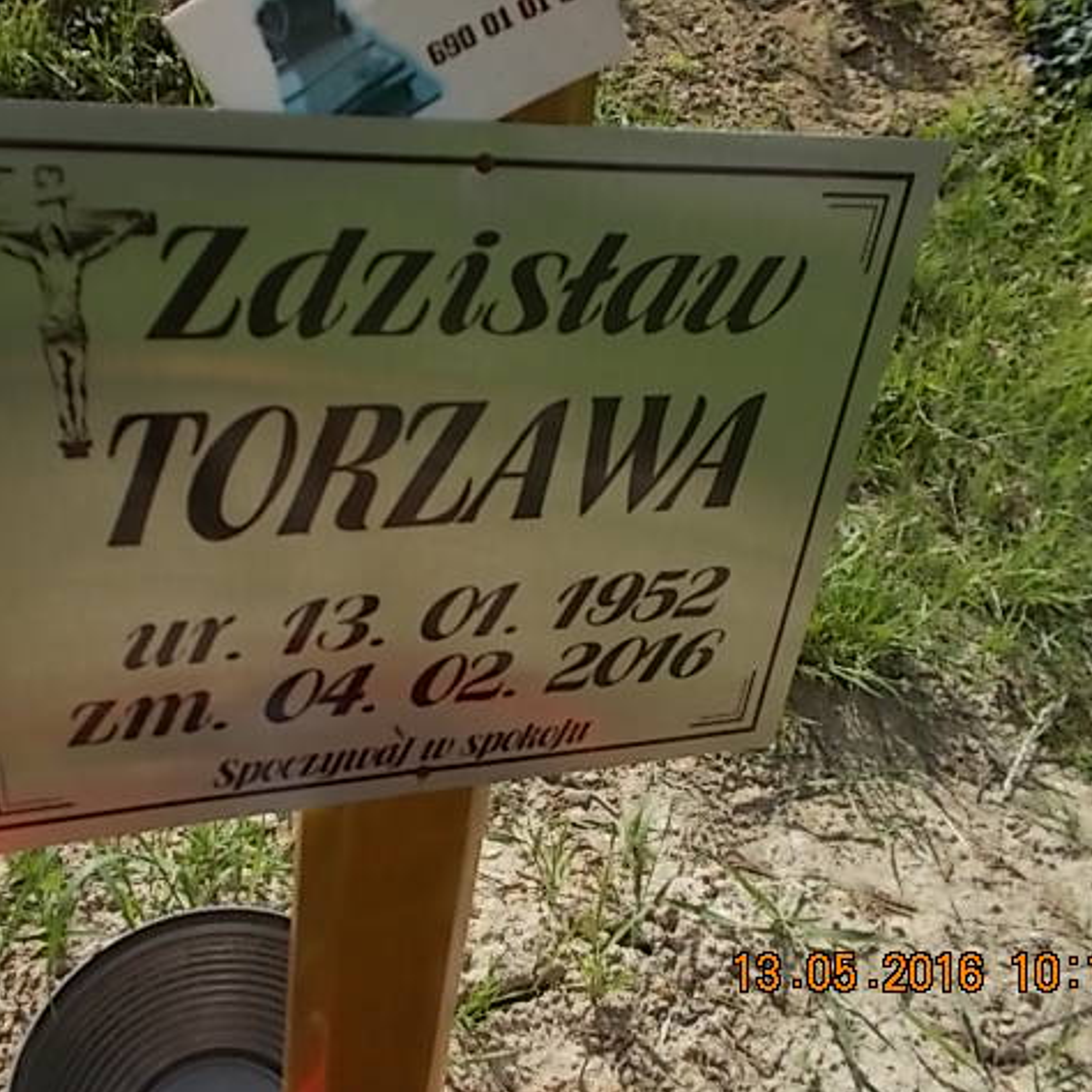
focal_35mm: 31
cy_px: 551
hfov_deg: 52.4
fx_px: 1106
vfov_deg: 52.5
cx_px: 472
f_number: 3.2
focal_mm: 4.6
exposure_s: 1/800
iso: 80
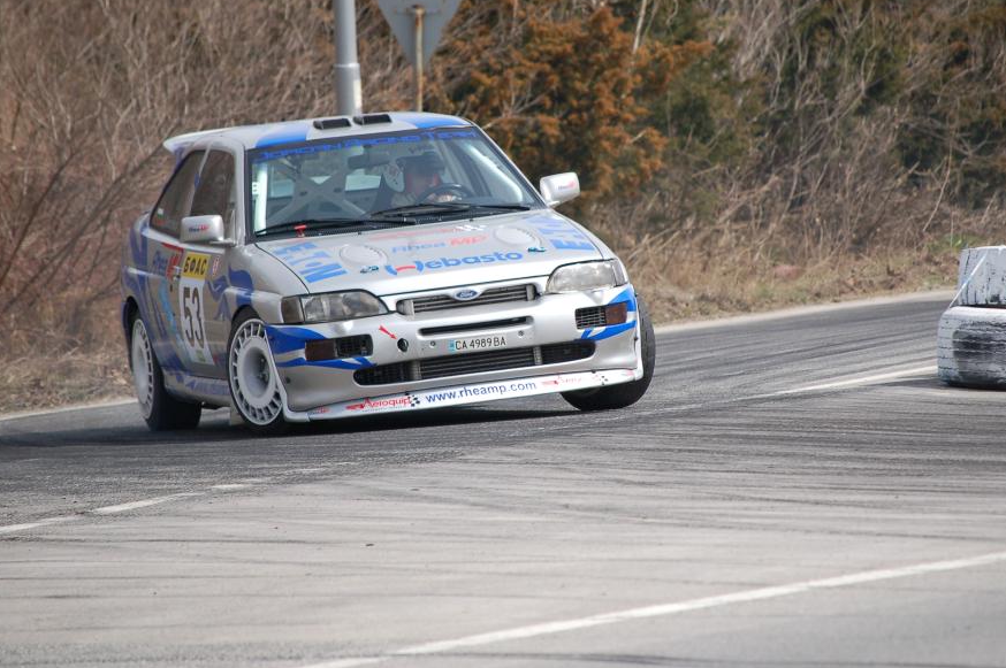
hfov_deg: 6.7
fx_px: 8587
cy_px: 289
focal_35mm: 308
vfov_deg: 4.5
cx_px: 544
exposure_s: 1/1000
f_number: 5.6
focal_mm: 175
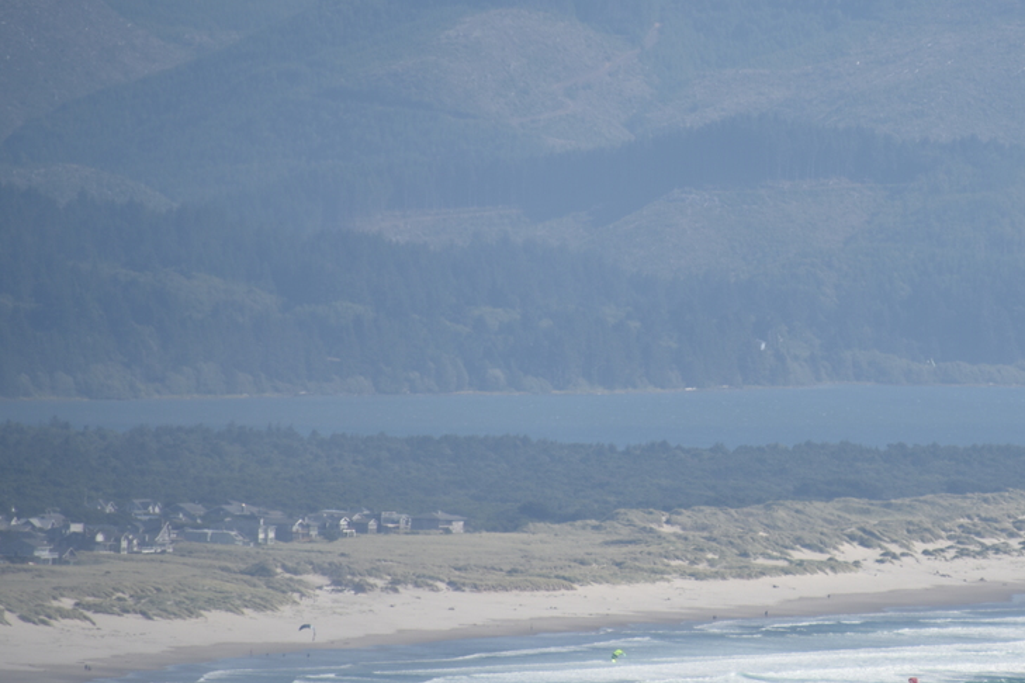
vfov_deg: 2.6
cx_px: 872
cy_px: 333
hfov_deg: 3.9
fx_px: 15004
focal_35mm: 527
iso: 100
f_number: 7.1
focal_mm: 300
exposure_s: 1/640
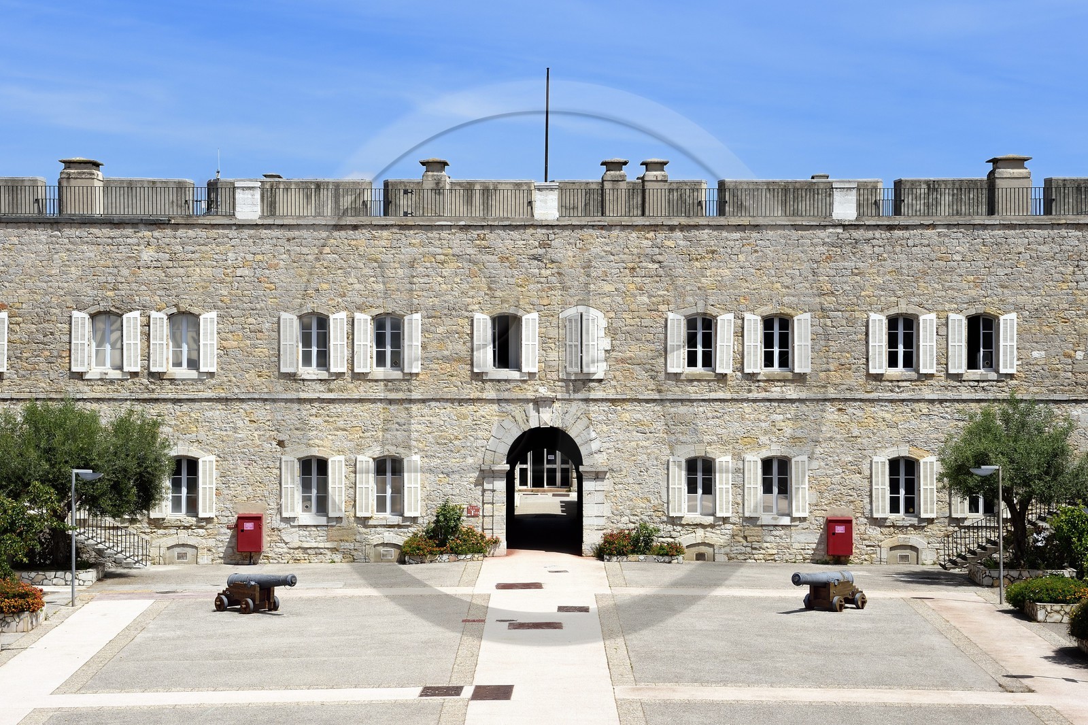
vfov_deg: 19.4
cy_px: 362
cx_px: 544
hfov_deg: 28.8
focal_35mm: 70
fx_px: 2115
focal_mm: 70
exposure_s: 1/320
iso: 200
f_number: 13
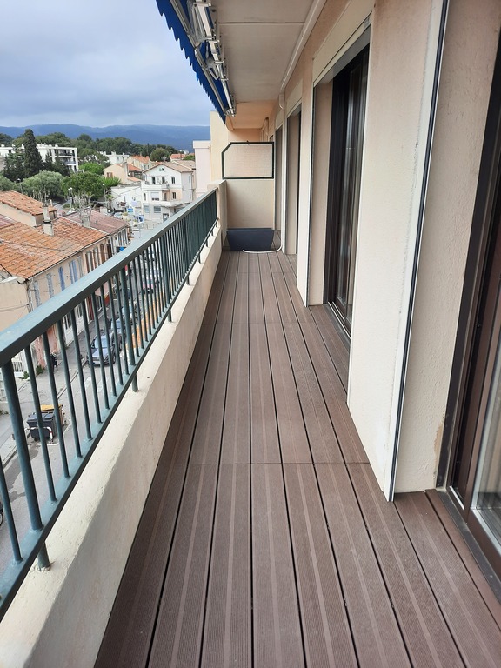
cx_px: 250
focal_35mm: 25
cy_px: 334
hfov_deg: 54.9
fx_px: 482
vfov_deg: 69.4
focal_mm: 4.6
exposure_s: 1/380
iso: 32
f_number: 2
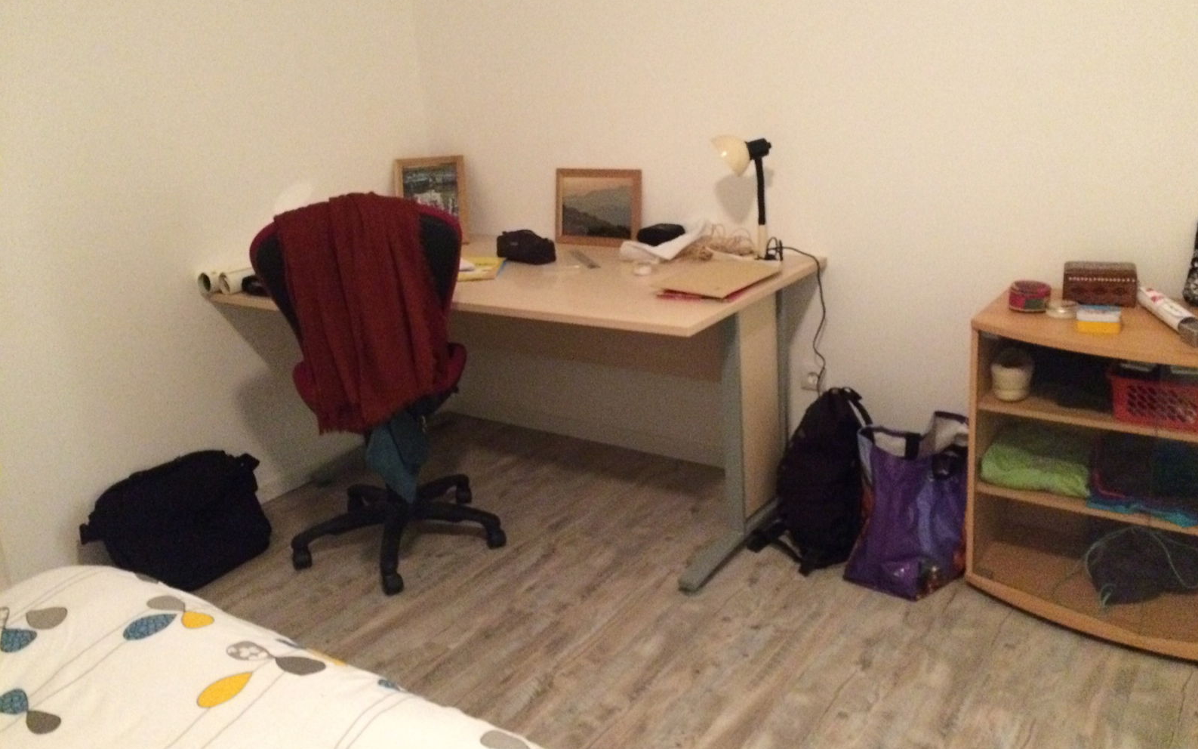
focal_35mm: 31
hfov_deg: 61.2
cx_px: 602
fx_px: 1012
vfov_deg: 40.5
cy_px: 329
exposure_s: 1/15
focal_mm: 4.15
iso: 640
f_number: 2.2
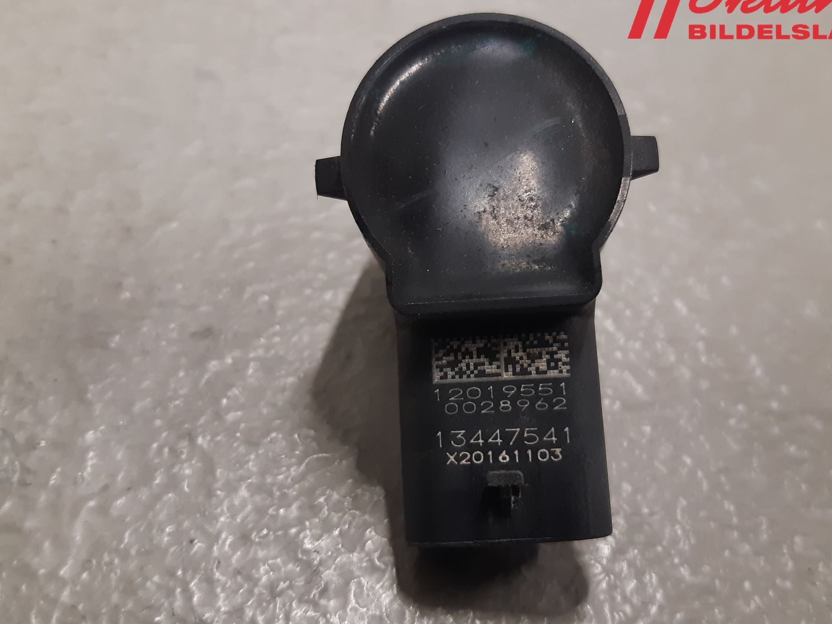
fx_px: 697
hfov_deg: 61.6
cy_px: 310
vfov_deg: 48.2
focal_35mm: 29
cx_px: 442
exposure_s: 1/50
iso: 160
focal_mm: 3.93
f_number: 1.7
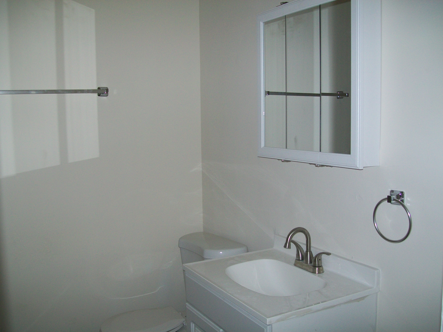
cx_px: 222
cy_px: 166
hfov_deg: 51.4
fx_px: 461
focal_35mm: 36
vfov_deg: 39.7
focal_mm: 6
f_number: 2.7
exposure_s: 1/60
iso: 64
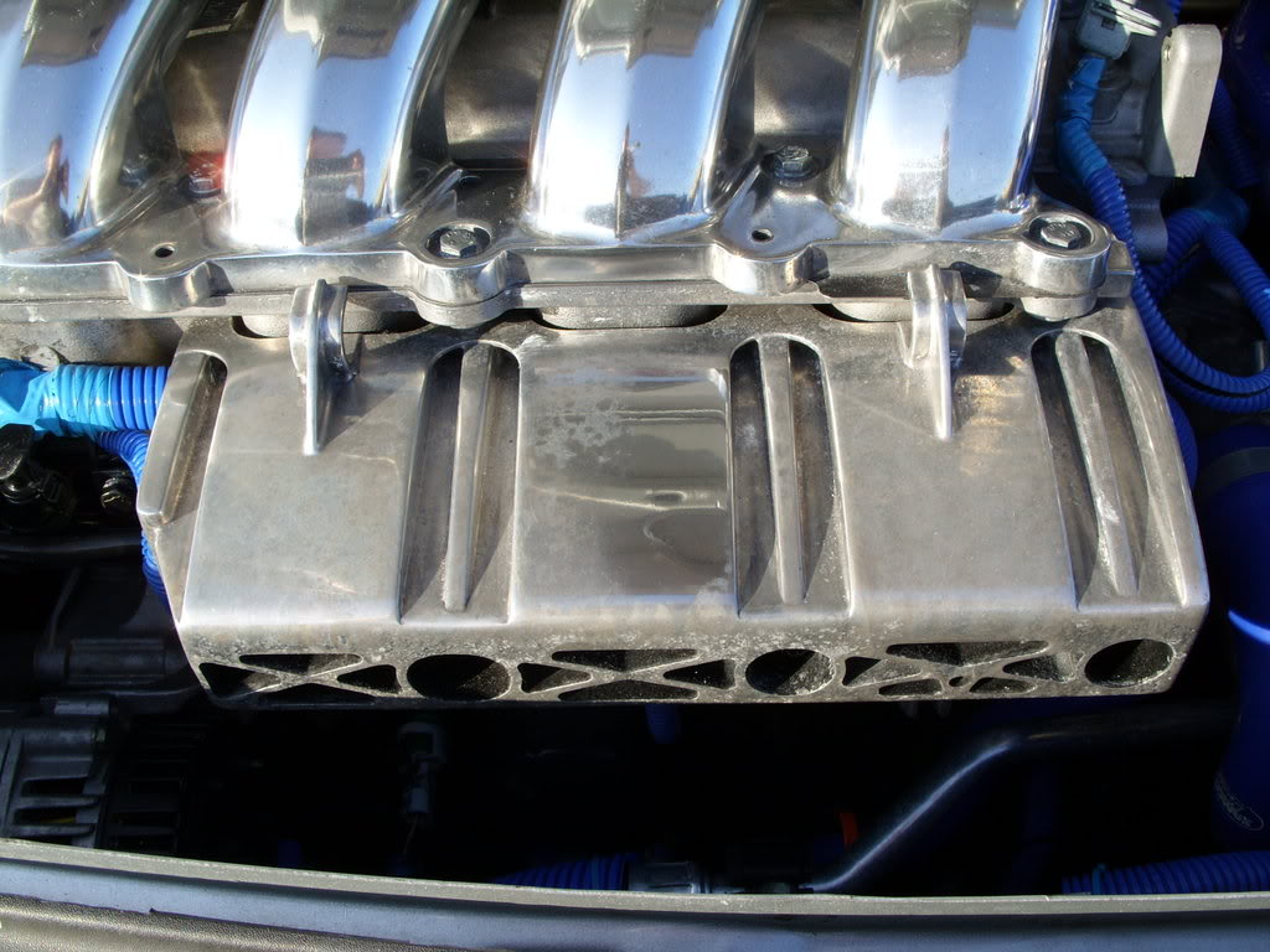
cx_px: 635
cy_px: 476
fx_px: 1394
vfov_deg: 37.7
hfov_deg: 49.0
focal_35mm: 38
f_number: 5.7
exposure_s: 1/129
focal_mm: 7.8
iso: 50
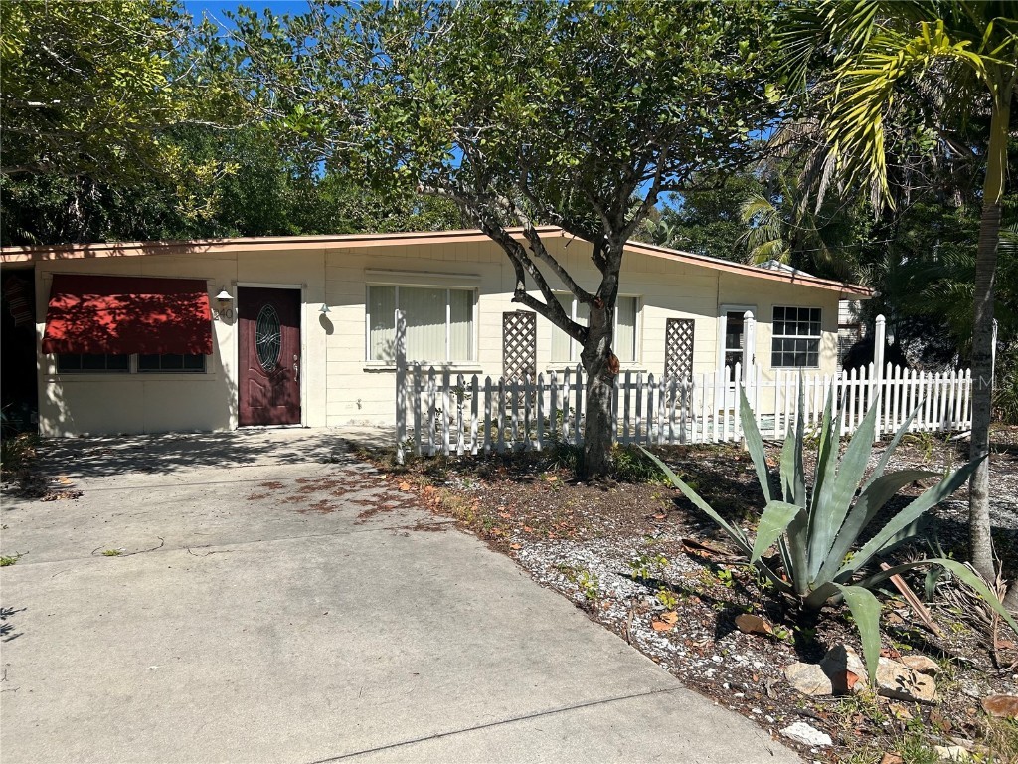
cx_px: 509
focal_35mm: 26
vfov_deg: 53.1
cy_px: 382
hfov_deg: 67.3
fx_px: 765
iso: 50
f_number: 1.5
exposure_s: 1/6579
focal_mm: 5.7
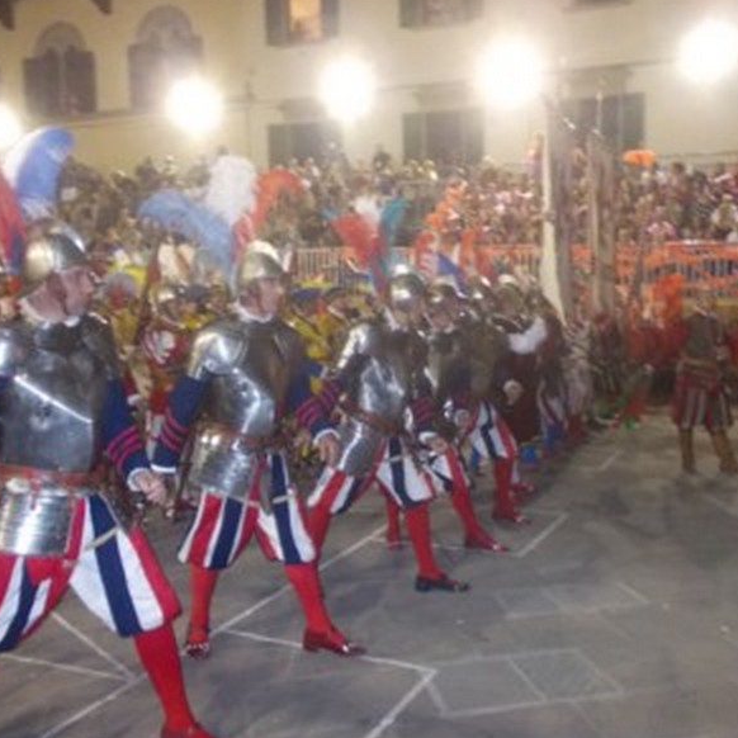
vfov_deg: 48.5
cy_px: 372
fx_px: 820
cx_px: 412
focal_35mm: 34
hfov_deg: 48.4
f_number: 2.7
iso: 400
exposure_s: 1/25
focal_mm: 4
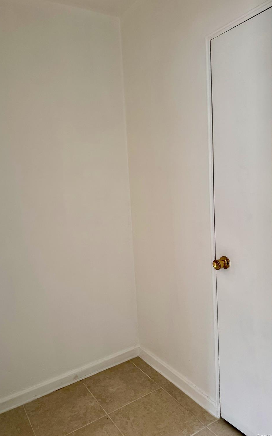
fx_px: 308
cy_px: 217
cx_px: 123
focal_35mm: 26
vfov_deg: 70.4
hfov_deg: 47.5
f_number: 1.78
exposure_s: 1/60
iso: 200
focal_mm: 6.76
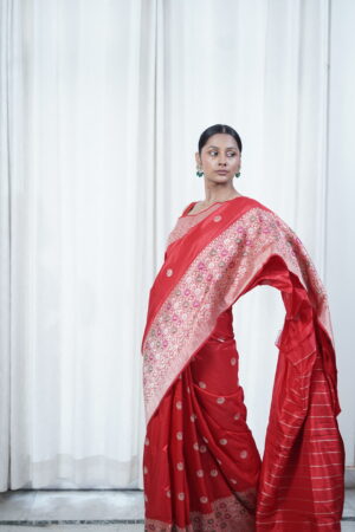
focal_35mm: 50
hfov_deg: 27.0
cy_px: 266
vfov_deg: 39.6
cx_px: 178
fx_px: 740
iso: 400
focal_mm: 50
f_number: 2
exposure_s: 1/200
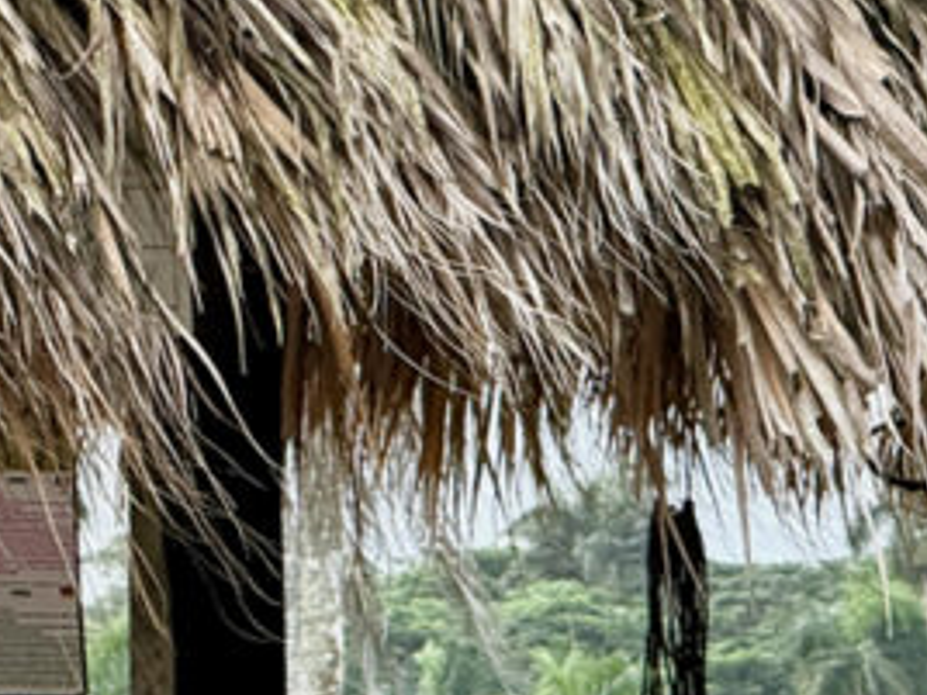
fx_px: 12292
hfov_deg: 4.3
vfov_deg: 3.2
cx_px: 1747
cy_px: 1238
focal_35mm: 459
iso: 64
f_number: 2.8
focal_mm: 15.66
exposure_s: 1/277
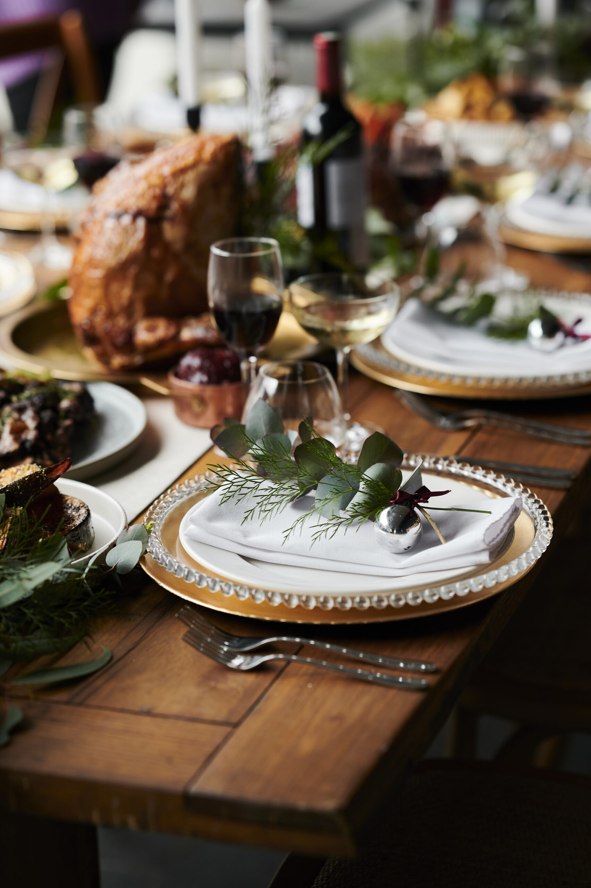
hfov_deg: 16.0
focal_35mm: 85
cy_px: 444
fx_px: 2096
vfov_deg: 23.9
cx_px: 296
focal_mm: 85
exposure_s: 1/2000
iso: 400
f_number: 2.5
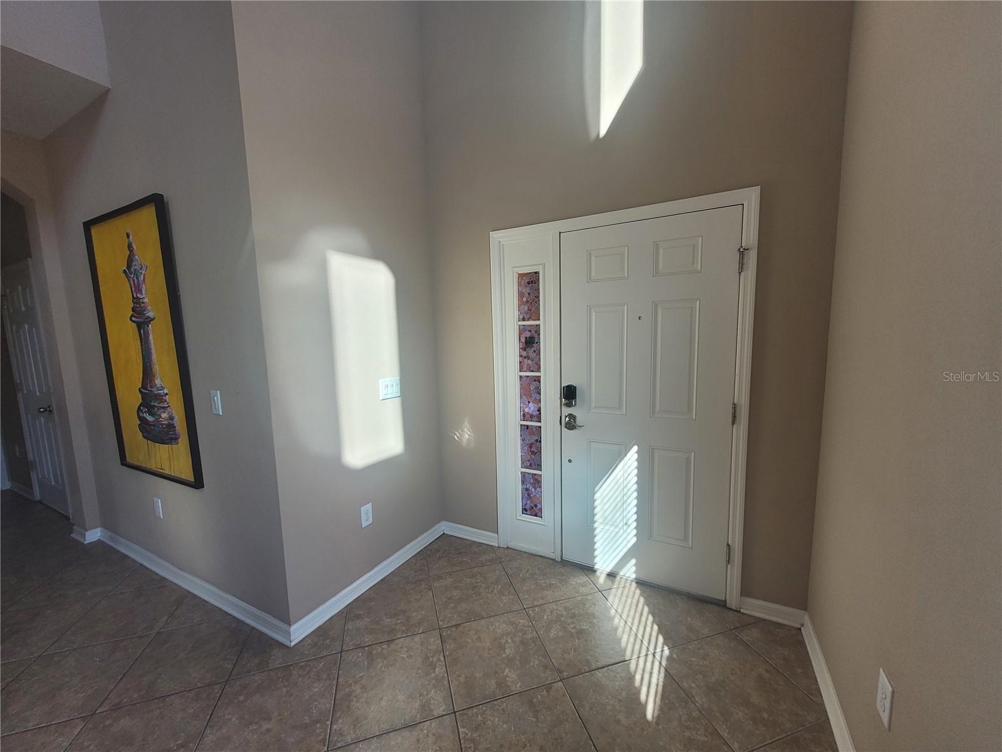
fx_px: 376
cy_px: 376
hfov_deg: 106.2
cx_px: 501
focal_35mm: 13
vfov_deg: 89.9
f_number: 2.2
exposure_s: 1/119
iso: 64
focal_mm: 1.74
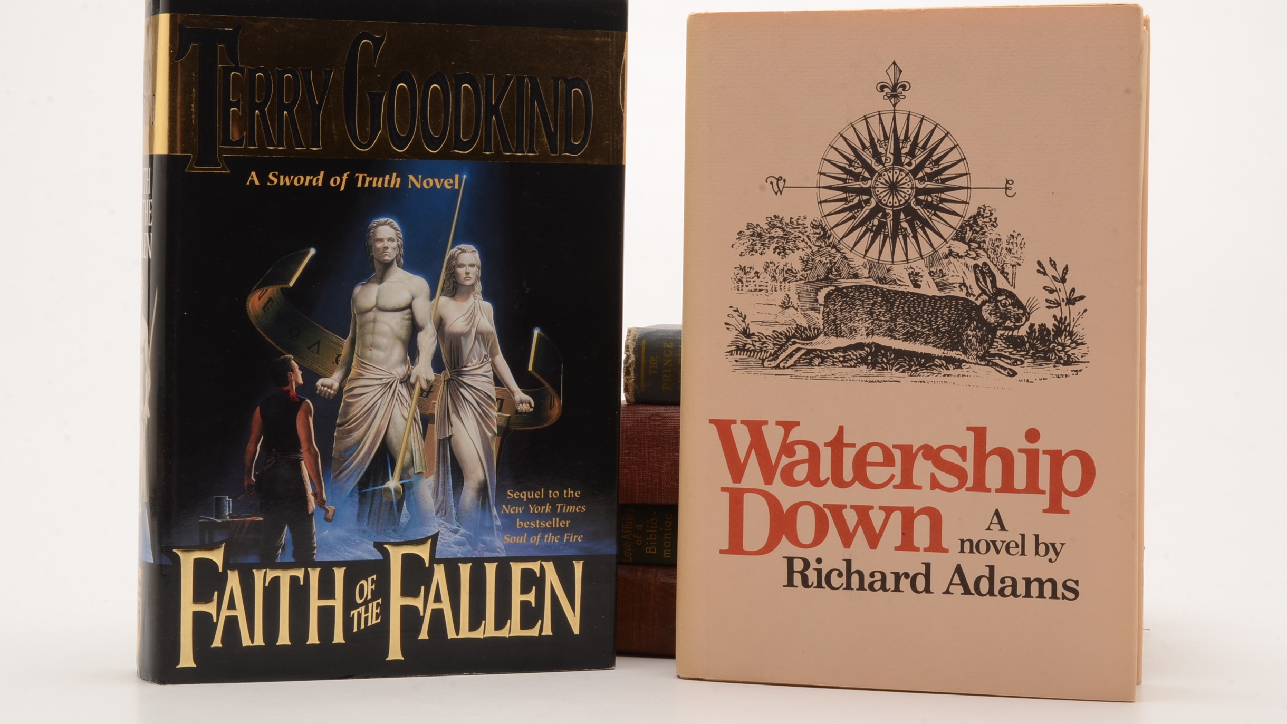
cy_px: 322
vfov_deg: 15.9
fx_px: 2594
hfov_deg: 27.9
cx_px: 646
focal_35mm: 76
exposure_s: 1/160
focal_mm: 48
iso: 100
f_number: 25
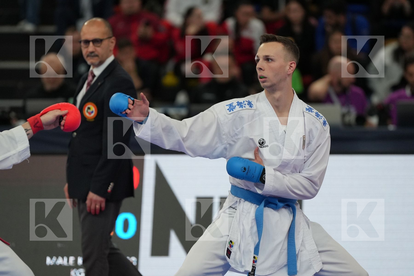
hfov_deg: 6.9
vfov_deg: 4.6
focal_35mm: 300
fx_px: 3450
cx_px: 207
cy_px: 138
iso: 1600
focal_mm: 200
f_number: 2.8
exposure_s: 1/1000
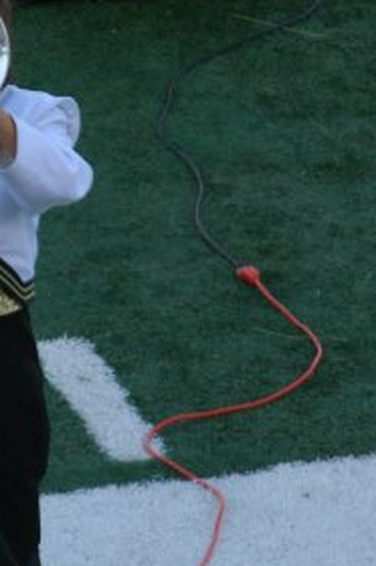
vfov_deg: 1.6
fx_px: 20180
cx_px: 1
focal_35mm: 1285
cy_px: 228
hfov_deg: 1.1
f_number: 5.6
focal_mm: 400
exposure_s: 1/200
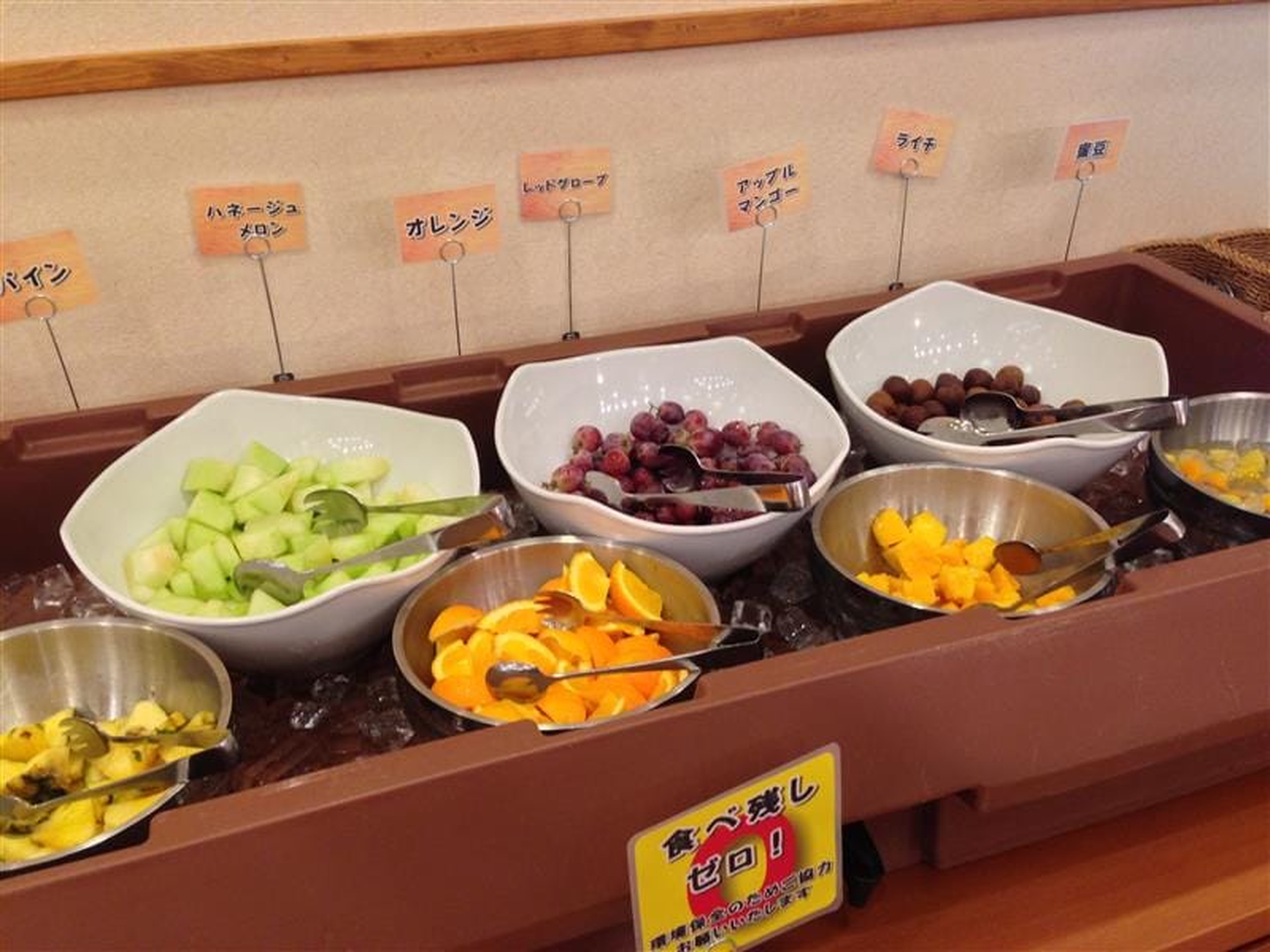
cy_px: 476
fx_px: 1211
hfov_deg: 55.4
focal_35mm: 33
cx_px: 635
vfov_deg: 42.9
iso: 160
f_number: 2.4
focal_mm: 4.13
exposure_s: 1/20
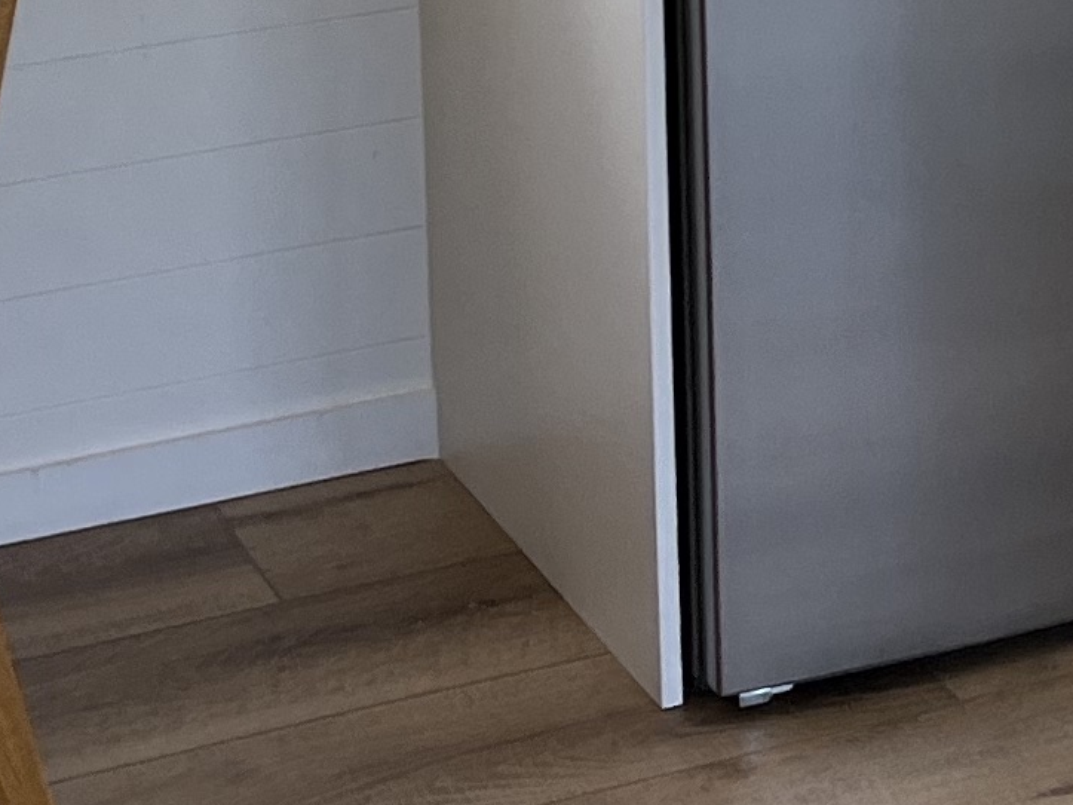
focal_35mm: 145
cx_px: 2009
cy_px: -518
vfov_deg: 9.8
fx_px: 4494
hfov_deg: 12.3
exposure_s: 1/361
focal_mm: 5.1
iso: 50
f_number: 1.6
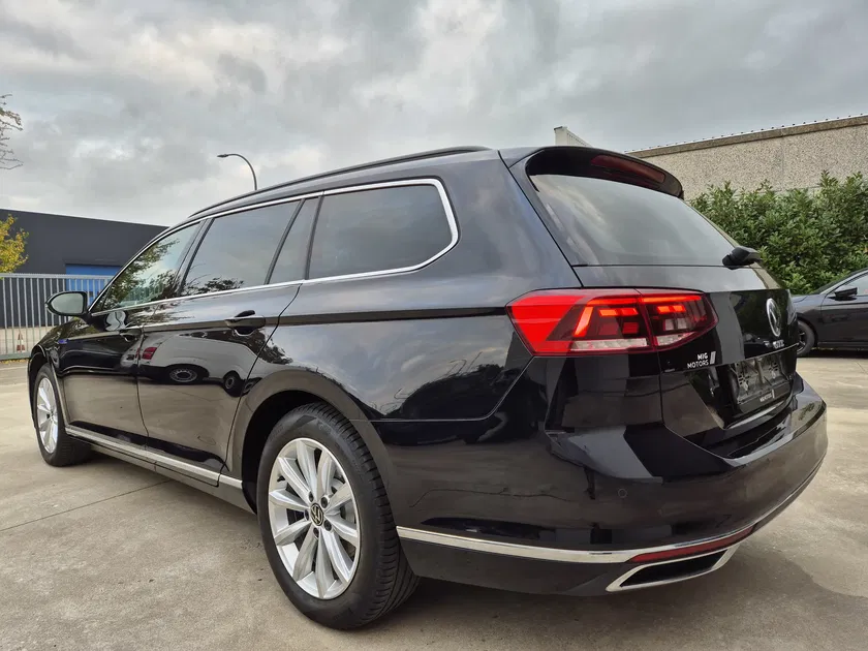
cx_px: 434
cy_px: 326
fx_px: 577
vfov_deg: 58.9
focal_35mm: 23
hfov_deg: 73.9
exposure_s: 1/180
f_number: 1.8
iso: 50
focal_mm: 5.4
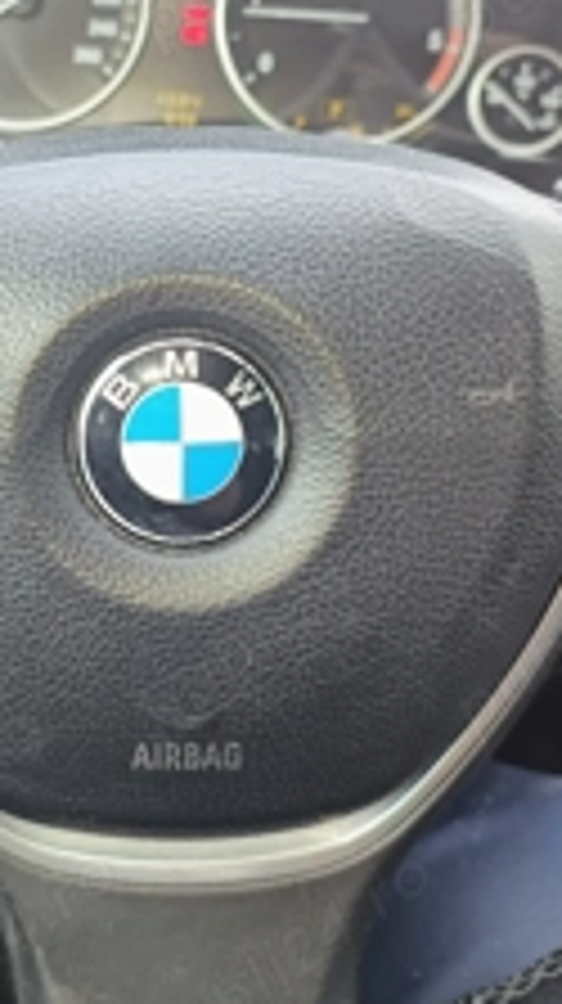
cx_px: 126
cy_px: 351
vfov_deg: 43.3
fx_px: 1248
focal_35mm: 47
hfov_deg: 25.0
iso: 195
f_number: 1.4
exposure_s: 1/100
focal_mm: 5.89
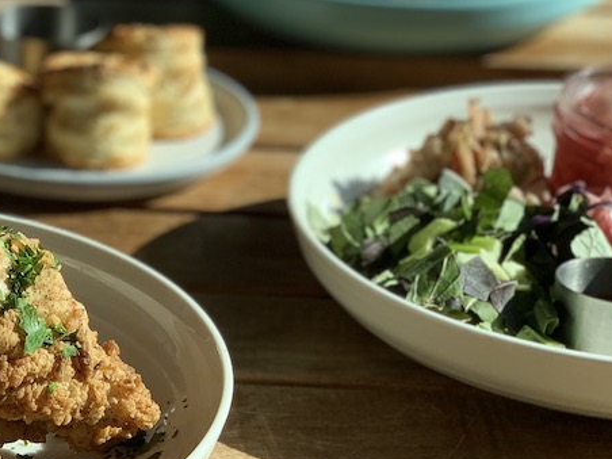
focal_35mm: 138
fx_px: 2440
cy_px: 283
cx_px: -51
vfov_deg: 10.7
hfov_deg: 14.0
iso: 16
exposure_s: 1/685
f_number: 2.4
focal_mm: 6
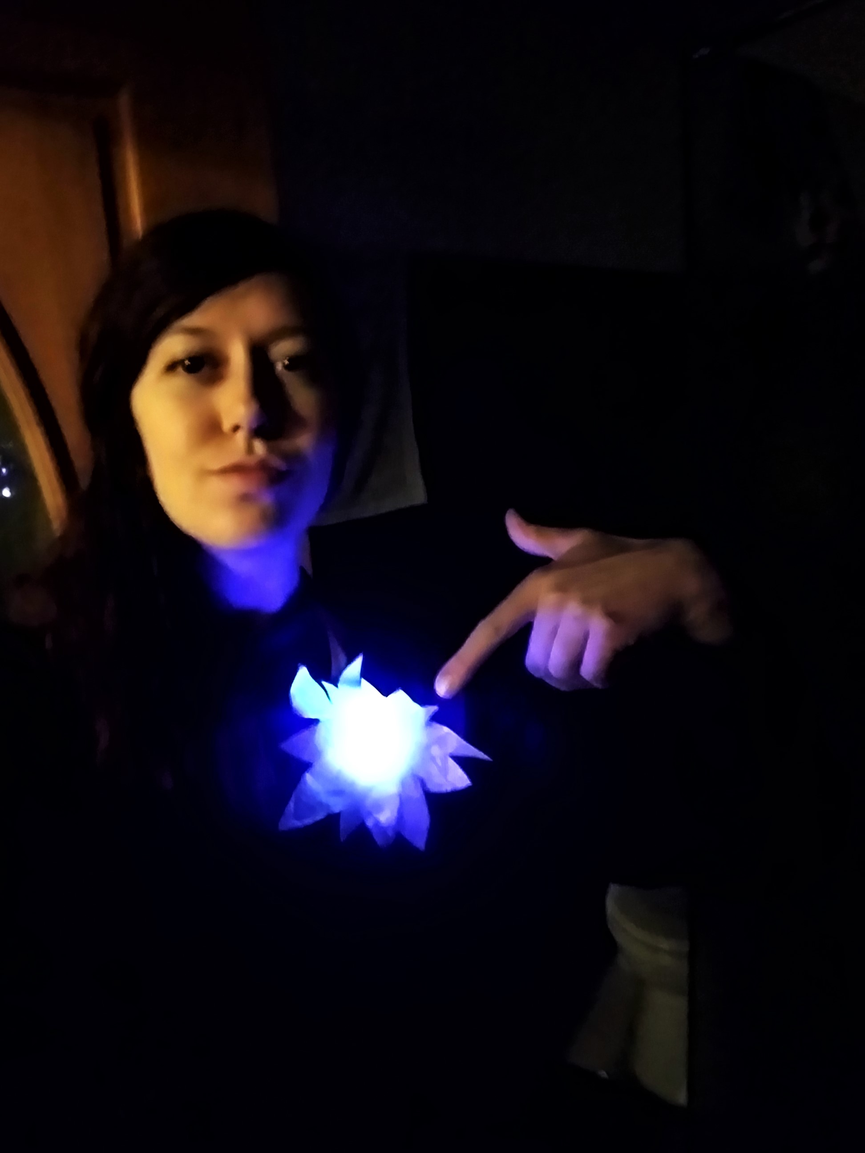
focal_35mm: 21
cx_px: 432
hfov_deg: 63.4
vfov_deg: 79.0
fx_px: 700
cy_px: 576
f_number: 1.7
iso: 1250
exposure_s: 1/12
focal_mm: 2.1
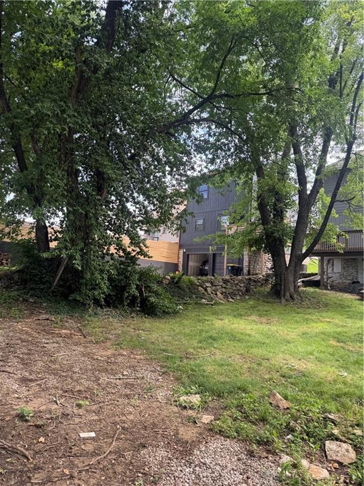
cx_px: 182
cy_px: 243
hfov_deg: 56.8
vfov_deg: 71.6
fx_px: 336
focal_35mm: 24
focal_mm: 6.76
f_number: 1.78
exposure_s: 1/358
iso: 80
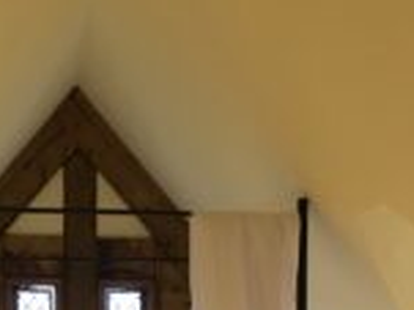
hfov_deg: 22.5
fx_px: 1040
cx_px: 218
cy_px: 373
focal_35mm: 87
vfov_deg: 16.3
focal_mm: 4.15
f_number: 2.2
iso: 100
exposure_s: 1/33
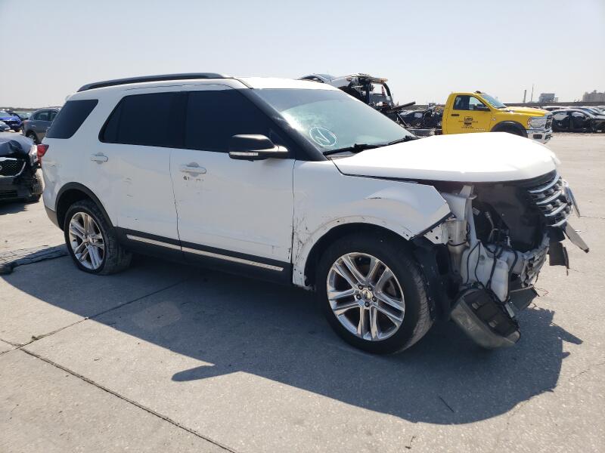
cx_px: 302
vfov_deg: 53.1
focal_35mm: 26
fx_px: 454
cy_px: 226
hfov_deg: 67.3
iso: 50
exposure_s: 1/3333
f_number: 1.5
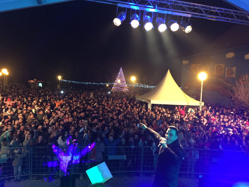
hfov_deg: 60.0
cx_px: 122
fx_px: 216
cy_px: 97
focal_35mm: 30
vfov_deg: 46.8
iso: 250
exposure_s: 1/17
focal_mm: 4.15
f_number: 2.2
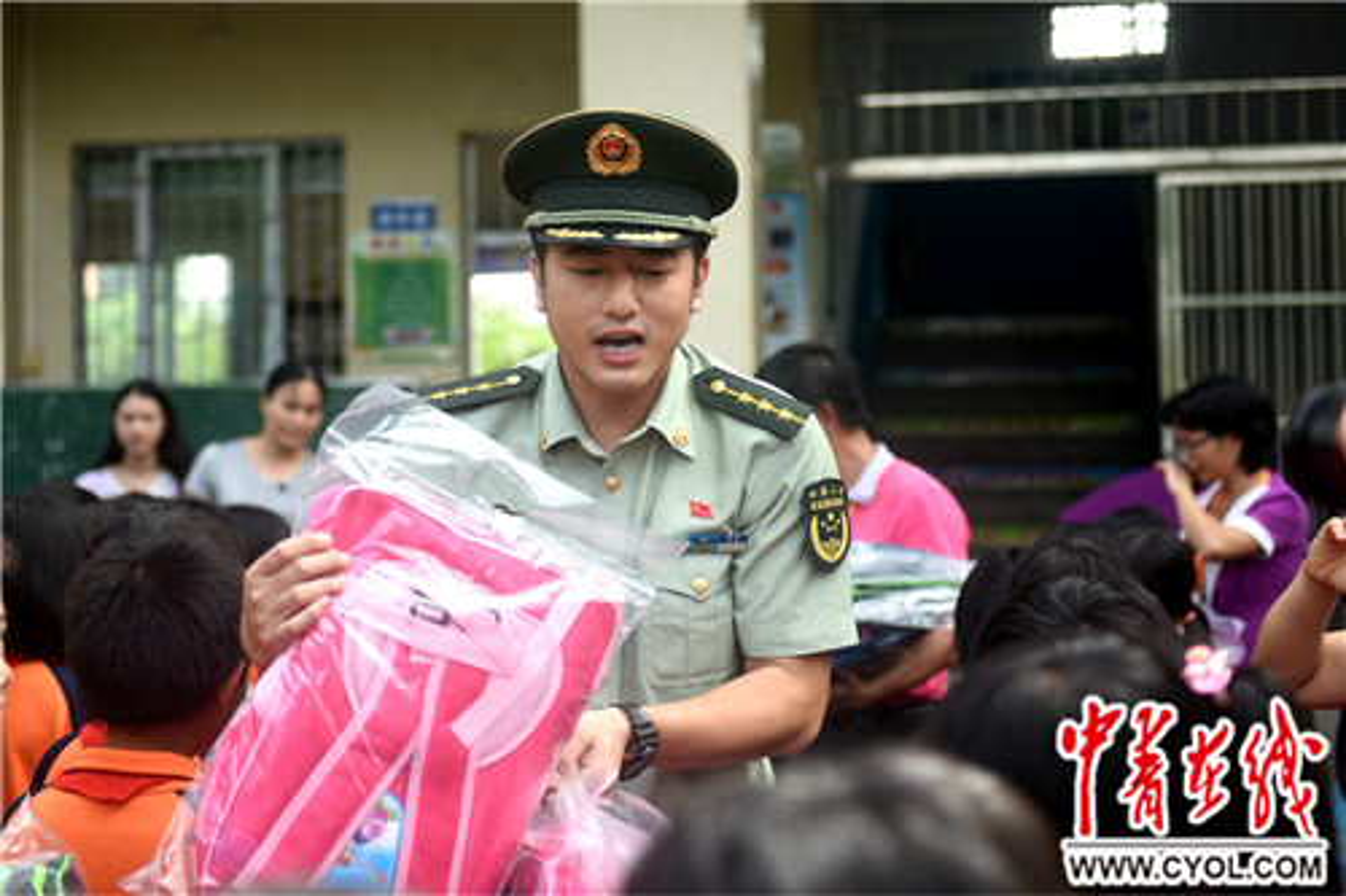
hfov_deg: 35.7
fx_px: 2093
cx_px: 673
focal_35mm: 56
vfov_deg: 24.2
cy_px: 448
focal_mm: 56
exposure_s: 1/1250
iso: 250
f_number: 2.8
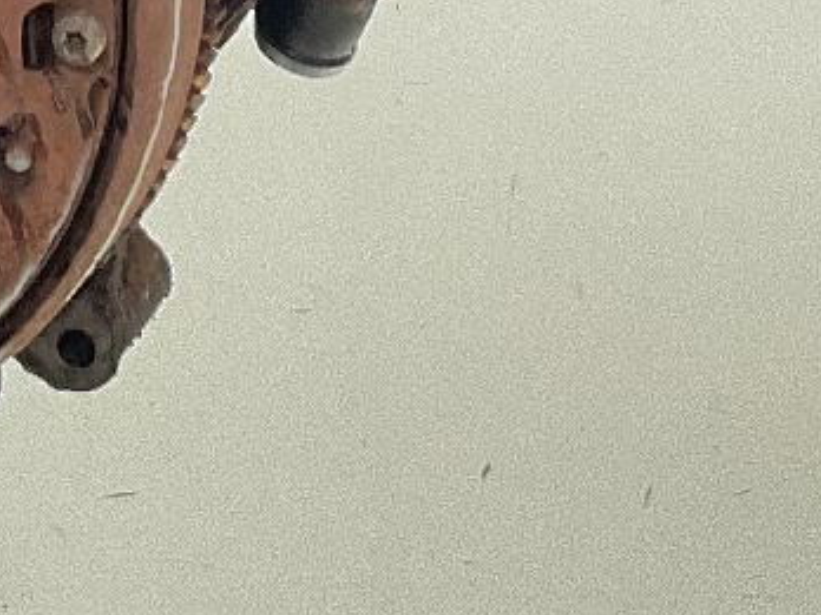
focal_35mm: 160
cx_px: 466
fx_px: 3795
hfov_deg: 12.3
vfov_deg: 8.7
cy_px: -701
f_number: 1.8
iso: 100
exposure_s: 1/50
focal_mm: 3
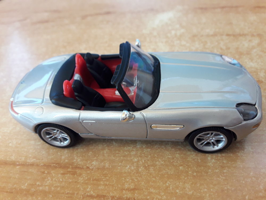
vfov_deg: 49.7
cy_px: 100
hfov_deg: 63.4
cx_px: 133
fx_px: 215
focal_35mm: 28
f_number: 1.9
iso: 125
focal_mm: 3.7
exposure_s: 1/33
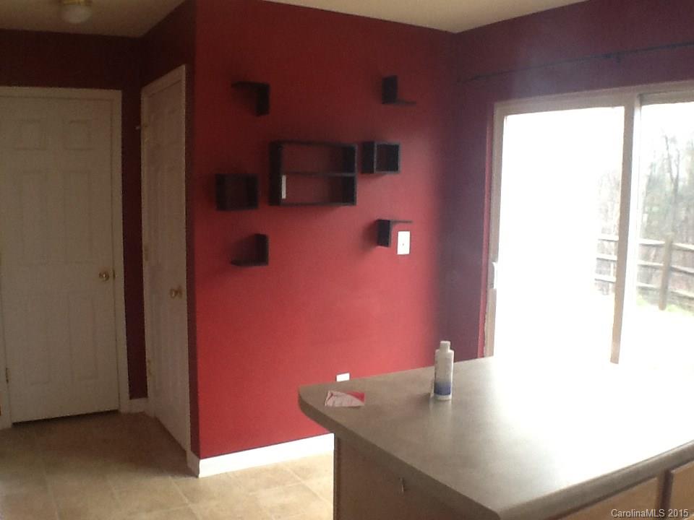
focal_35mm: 44
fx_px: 882
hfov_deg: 42.9
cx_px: 347
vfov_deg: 32.9
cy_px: 260
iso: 80
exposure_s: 1/30
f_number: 2.4
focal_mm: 2.03
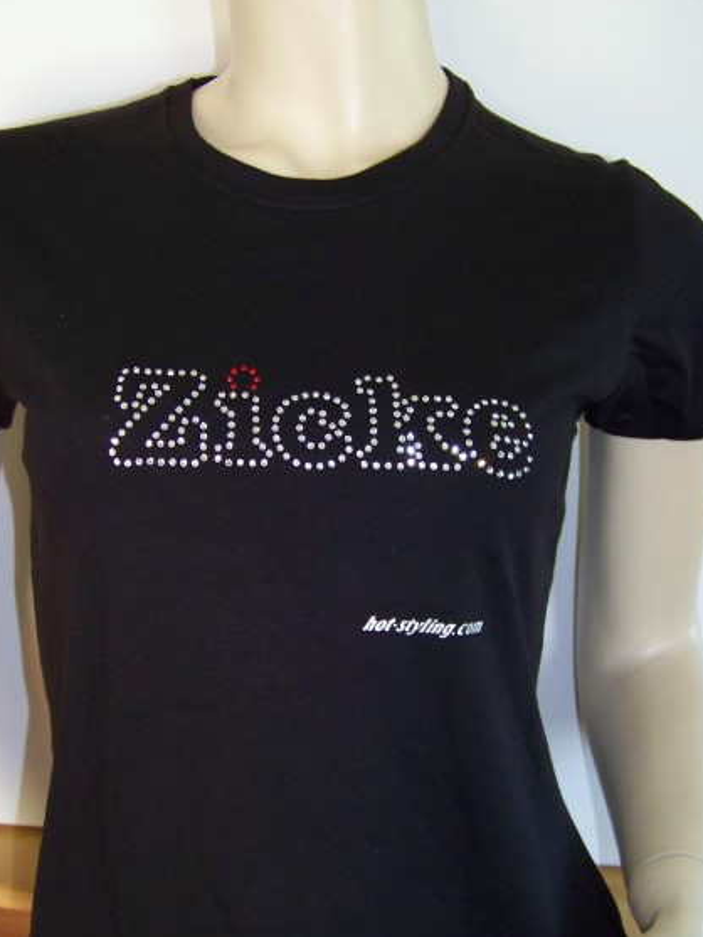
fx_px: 1353
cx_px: 316
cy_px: 510
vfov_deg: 38.2
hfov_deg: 29.1
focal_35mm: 50
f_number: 2.8
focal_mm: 6.75
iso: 200
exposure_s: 1/30
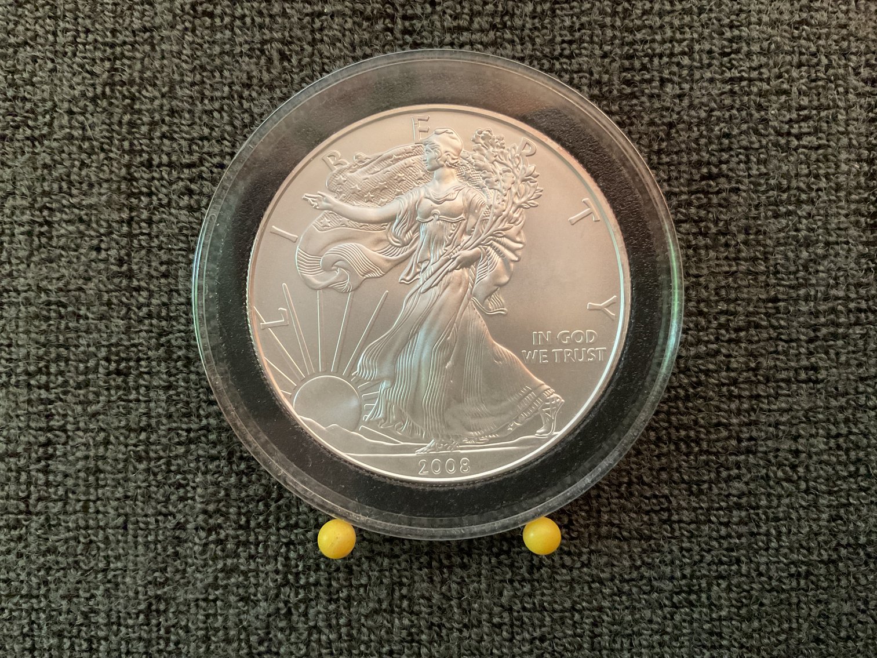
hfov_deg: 61.7
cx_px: 438
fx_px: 735
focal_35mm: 29
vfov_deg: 48.2
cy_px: 329
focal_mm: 3
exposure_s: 1/30
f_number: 1.8
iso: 320
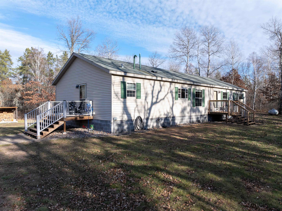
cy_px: 106
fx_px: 195
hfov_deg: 71.6
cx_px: 141
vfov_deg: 56.8
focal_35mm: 24
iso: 110
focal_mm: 12.29
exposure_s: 1/1250
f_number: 2.8
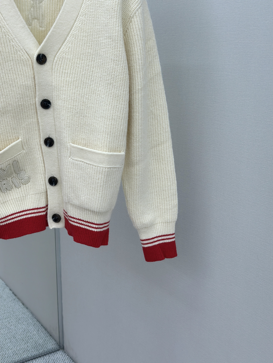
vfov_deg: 39.7
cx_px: 136
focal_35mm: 48
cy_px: 182
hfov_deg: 30.3
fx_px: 505
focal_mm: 6.86
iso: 80
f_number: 1.78
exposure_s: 1/487
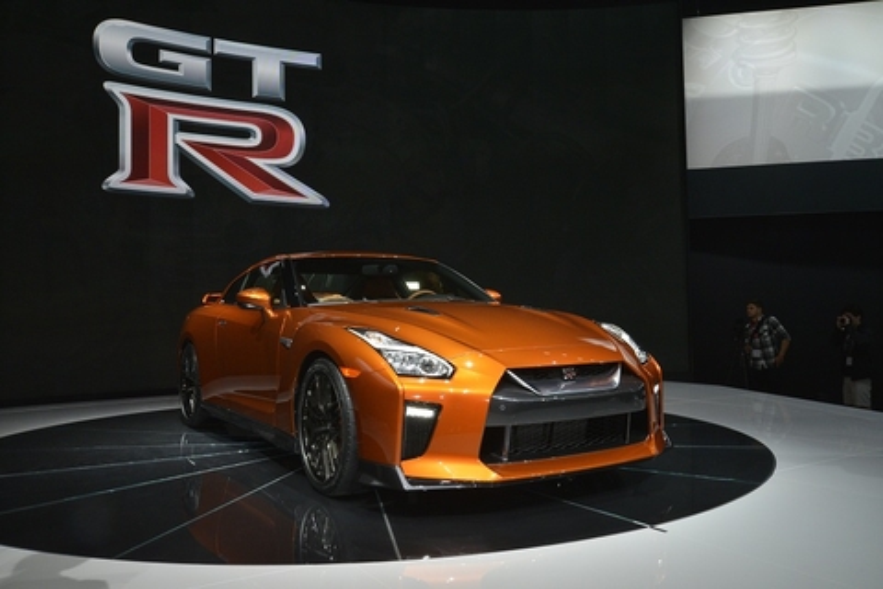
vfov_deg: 45.0
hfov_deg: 63.7
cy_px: 294
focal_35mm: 29
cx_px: 442
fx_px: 711
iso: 1600
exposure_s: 1/200
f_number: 13
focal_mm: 29
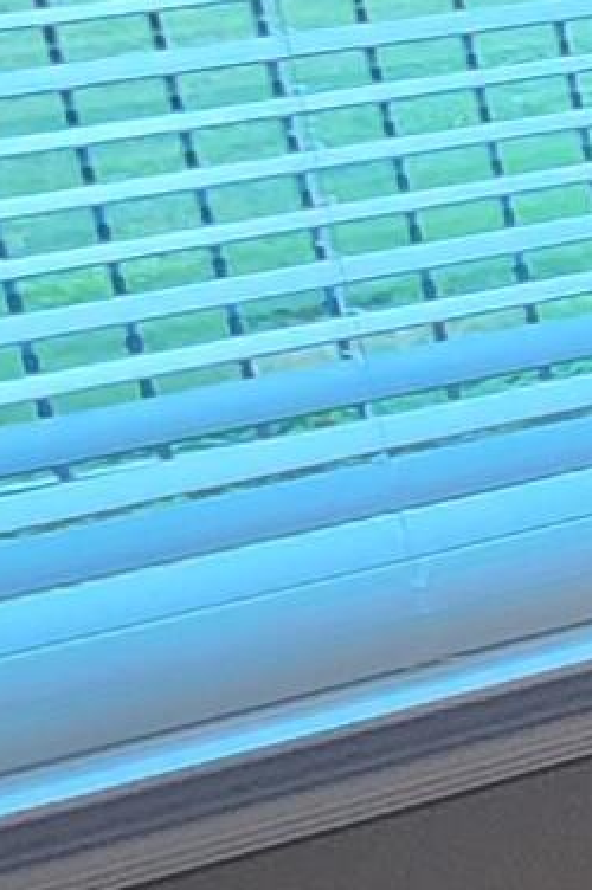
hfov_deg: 5.7
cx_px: 3242
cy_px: 50
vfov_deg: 18.6
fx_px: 2669
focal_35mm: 108
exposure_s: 1/30
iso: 320
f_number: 2.2
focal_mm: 2.2
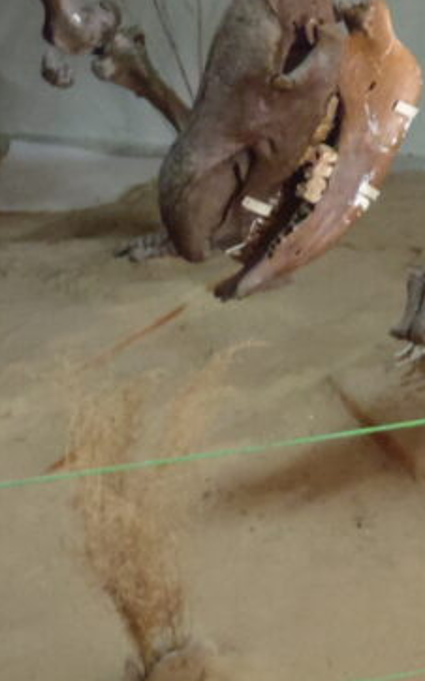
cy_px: 24
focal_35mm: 118
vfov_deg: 17.3
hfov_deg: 10.3
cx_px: 807
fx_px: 2189
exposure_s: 1/4
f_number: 4.3
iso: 400
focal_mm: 7.57
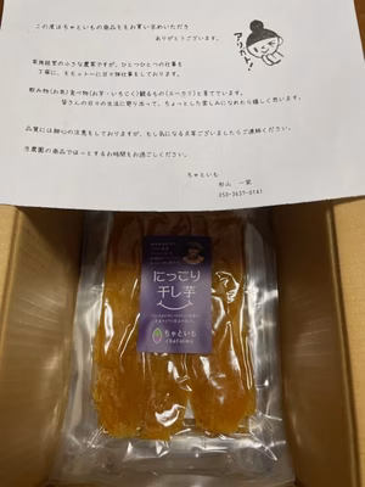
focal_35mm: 26
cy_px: 244
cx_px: 182
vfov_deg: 67.3
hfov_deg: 53.1
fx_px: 366
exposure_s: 1/104
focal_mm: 4.2
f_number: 1.6
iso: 80
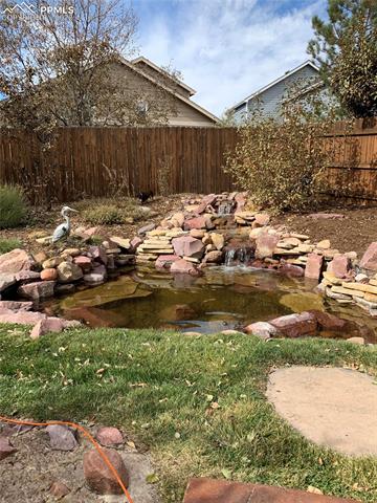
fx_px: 378
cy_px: 252
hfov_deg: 53.1
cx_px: 188
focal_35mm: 26
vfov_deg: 67.3
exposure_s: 1/835
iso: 25
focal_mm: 4.25
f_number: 1.8
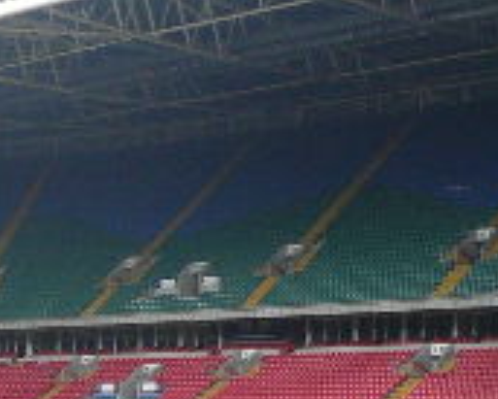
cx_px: -542
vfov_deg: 12.6
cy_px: 548
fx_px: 1740
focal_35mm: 118
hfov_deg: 13.6
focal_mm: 4.6
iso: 100
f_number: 2.8
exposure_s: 1/160
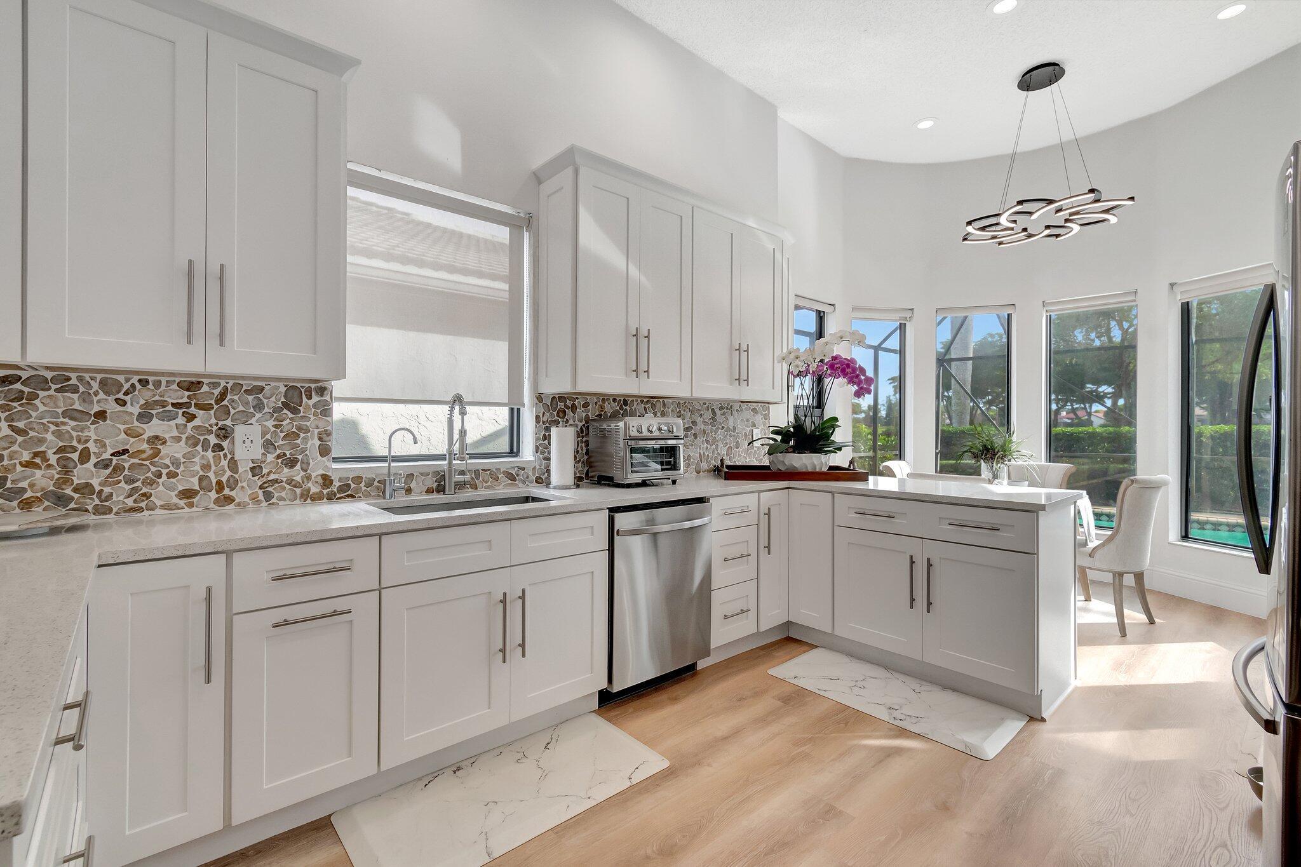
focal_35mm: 15
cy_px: 434
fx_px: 542
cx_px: 650
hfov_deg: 100.4
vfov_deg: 77.3
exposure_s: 1/50
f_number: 8
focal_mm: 10
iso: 1000
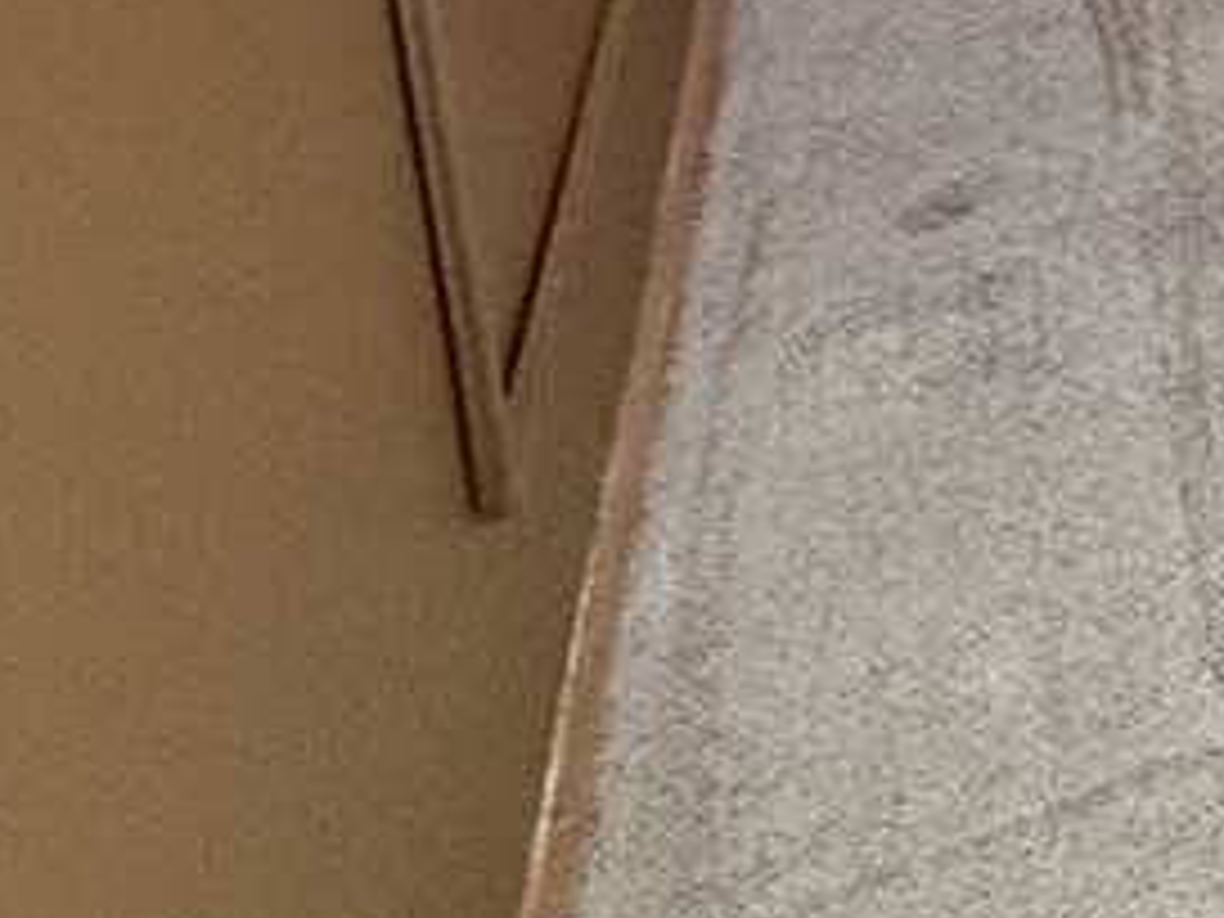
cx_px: 2898
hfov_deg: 15.3
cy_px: -837
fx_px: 2617
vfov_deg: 16.1
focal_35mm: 74
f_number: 2.2
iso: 320
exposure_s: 1/120
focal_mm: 2.22
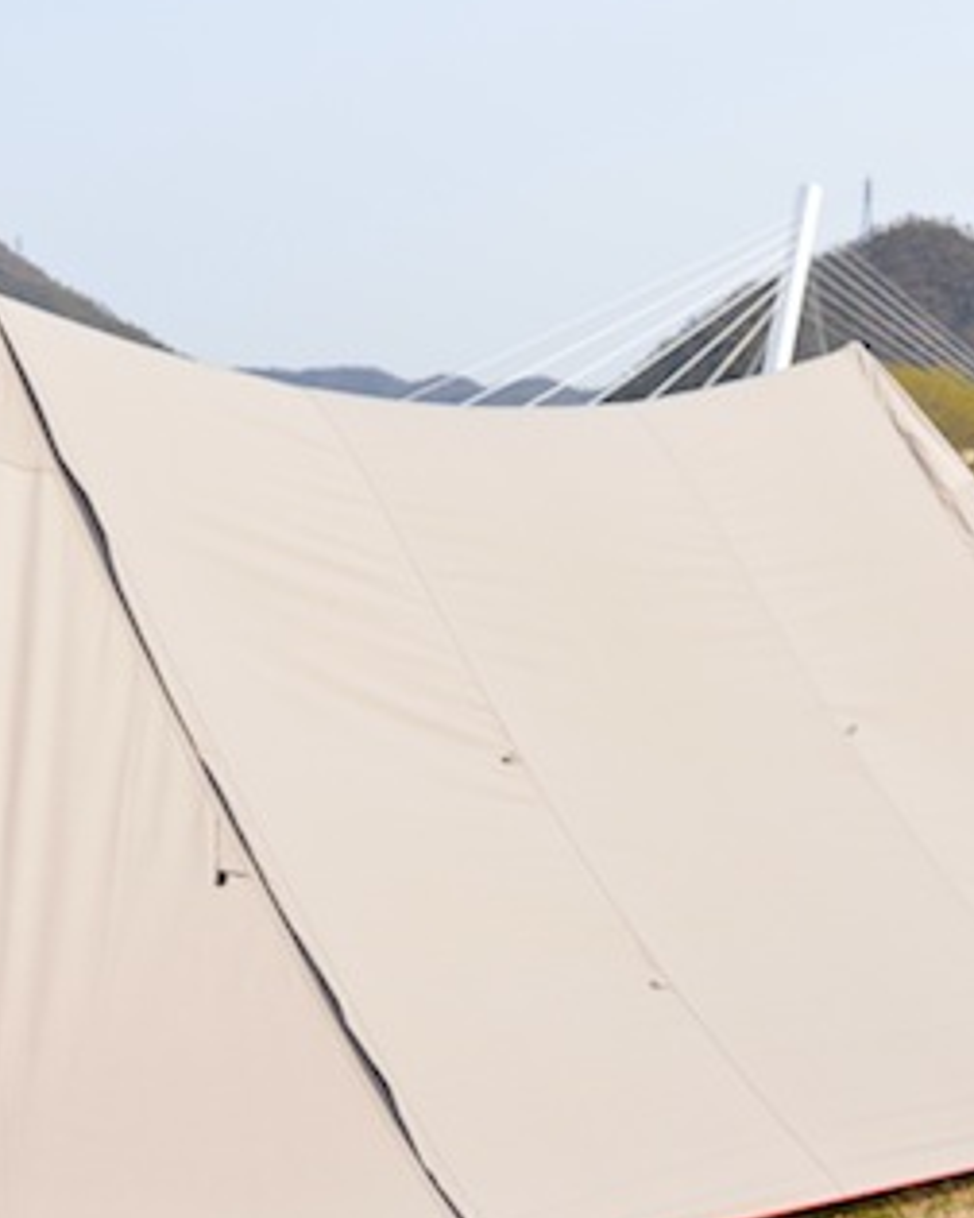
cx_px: 332
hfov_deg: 20.9
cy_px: 810
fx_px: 2630
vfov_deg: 25.9
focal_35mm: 73
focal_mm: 34
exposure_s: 1/2500
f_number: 4
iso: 400
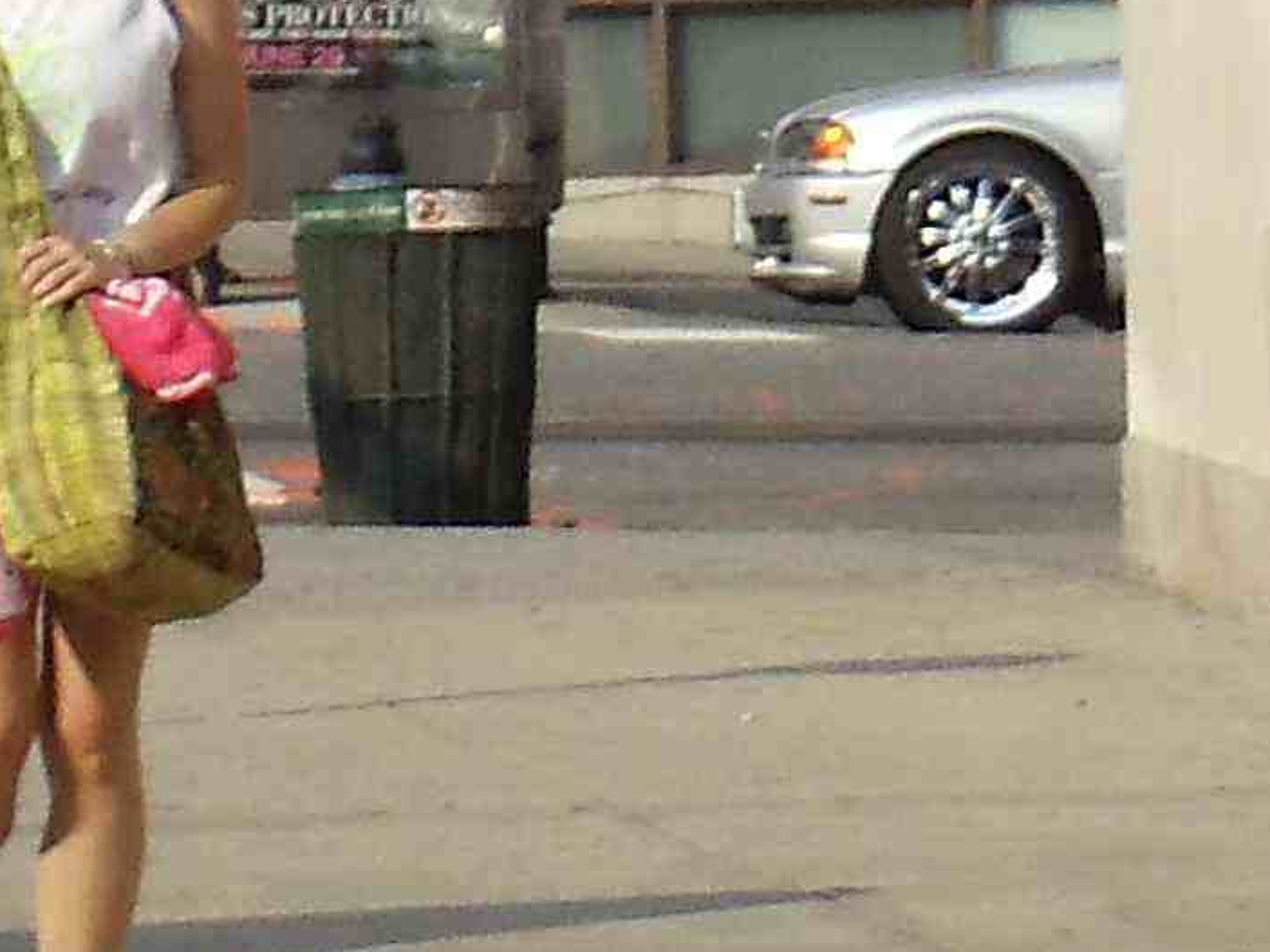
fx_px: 20505
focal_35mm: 559
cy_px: -1593
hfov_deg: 3.5
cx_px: -1073
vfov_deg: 2.6
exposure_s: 1/160
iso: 100
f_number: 9.3
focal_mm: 12.35
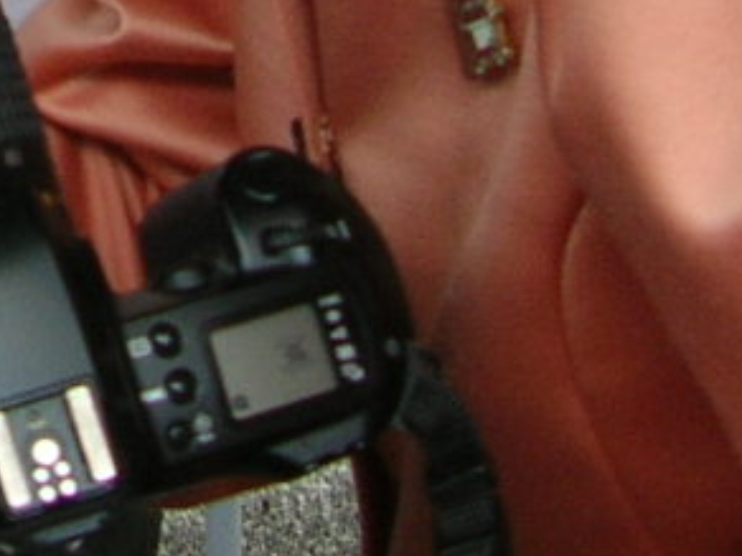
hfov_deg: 9.9
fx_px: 4116
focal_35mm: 192
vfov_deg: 7.3
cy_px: -675
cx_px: -422
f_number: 2.8
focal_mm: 5.8
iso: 50
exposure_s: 1/283
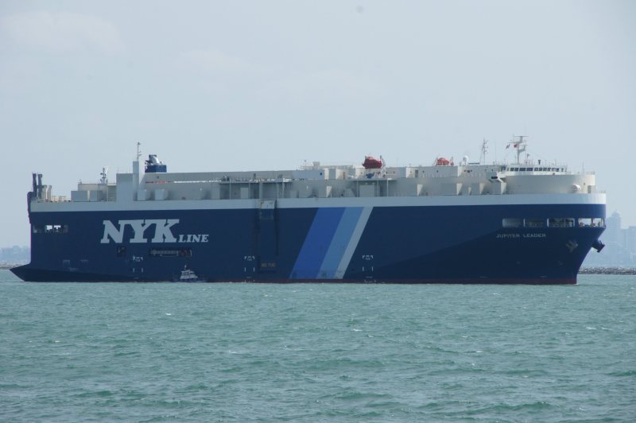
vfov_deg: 5.1
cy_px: 212
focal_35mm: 270
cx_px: 318
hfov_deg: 7.6
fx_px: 4766
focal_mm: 180
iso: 200
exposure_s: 1/400
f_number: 13
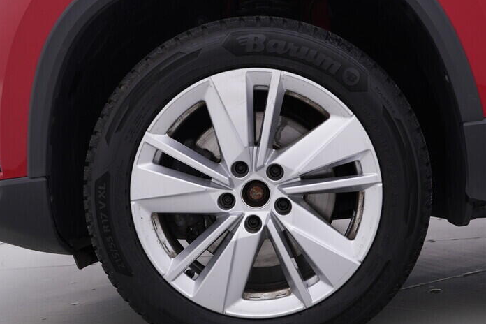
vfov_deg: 25.5
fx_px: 715
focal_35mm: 53
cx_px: 253
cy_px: 186
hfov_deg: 37.5
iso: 125
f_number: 4
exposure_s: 1/80
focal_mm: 24
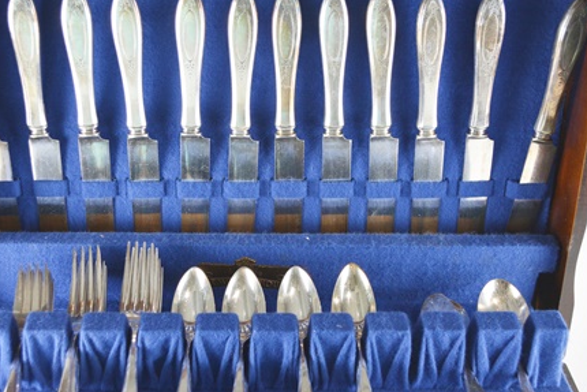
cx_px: 253
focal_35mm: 61
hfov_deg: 33.0
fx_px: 990
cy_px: 219
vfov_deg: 22.4
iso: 400
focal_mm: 29
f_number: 5
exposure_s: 1/100
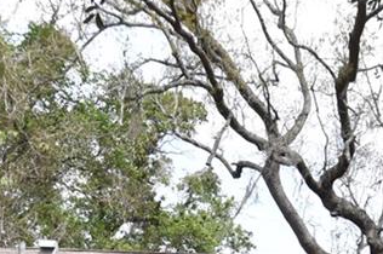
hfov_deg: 26.1
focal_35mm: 76
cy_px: 455
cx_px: 318
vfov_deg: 15.4
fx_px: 808
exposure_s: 1/4000
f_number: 3.5
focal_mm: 10
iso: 800
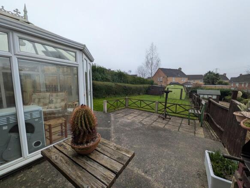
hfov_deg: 102.1
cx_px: 125
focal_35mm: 14
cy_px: 94
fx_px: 101
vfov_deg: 85.7
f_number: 2.2
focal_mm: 1.85
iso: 73
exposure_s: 1/496
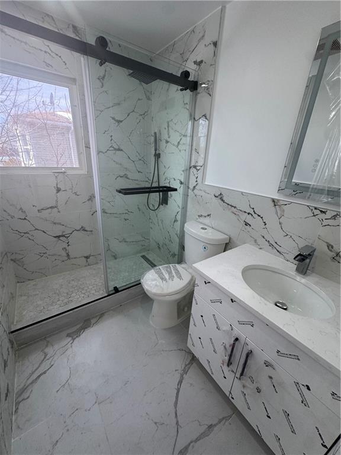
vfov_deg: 102.1
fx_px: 184
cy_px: 228
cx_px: 170
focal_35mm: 14
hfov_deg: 85.7
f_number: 2.2
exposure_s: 1/99
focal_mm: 2.22
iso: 100
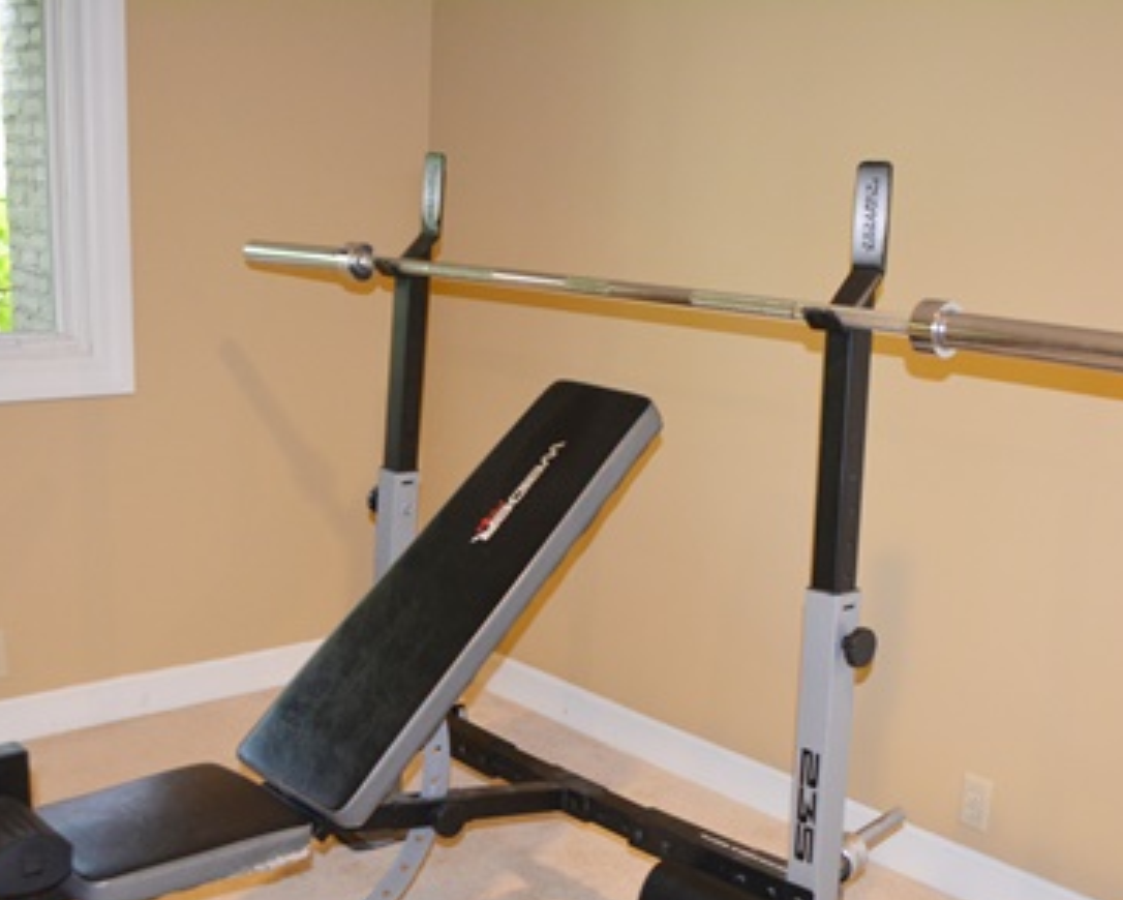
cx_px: 605
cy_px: 618
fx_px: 1397
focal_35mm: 42
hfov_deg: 43.8
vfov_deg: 35.3
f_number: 3.5
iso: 1250
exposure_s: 1/60
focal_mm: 18
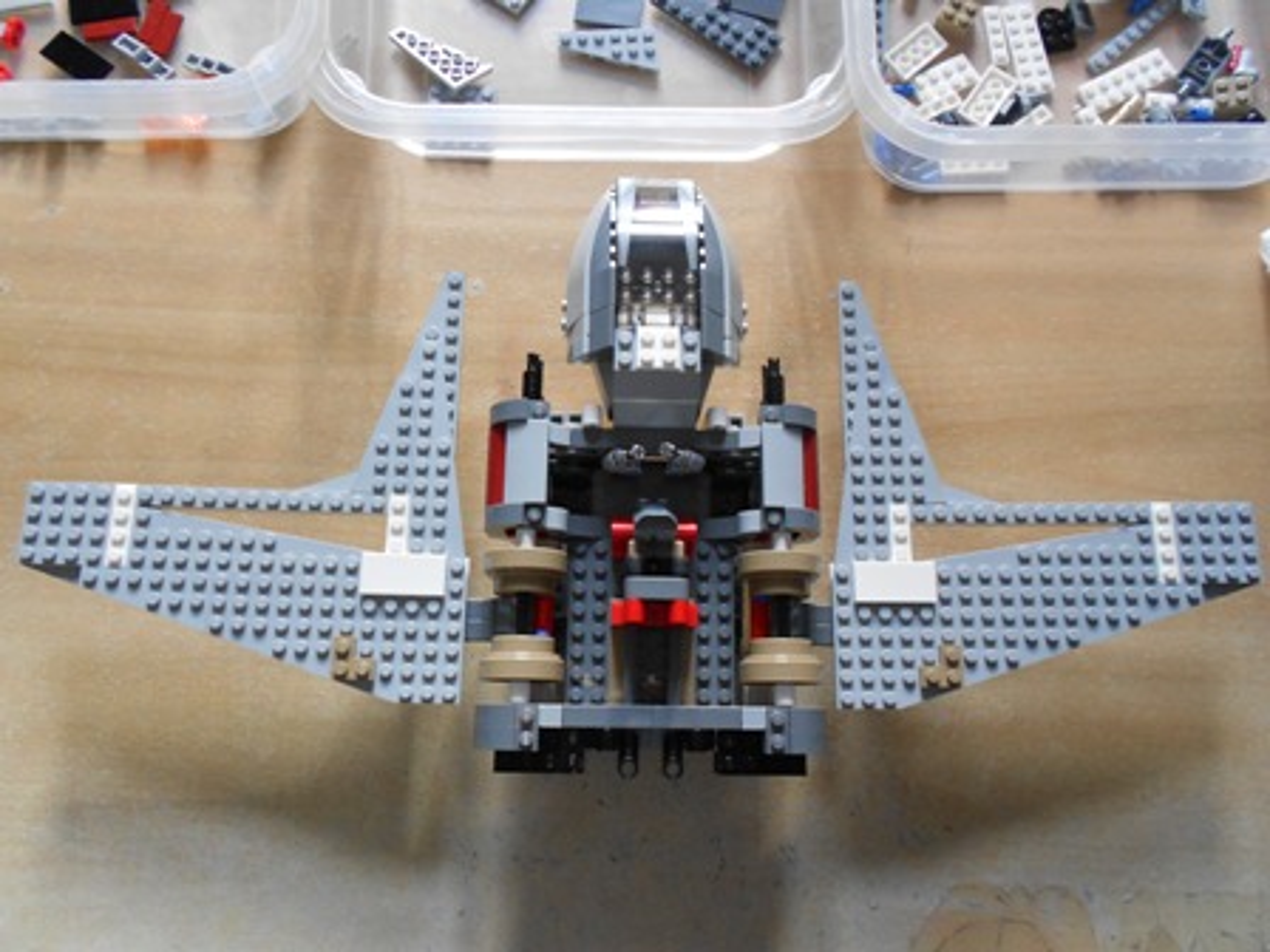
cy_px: 476
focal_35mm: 26
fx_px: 954
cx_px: 635
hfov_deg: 67.3
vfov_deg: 53.1
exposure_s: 1/30
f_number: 3.2
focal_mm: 4.6
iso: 250
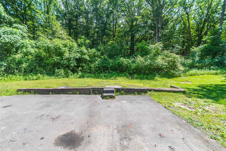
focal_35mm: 15
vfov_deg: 77.3
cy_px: 76
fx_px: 94
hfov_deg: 100.4
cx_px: 113
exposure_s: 1/200
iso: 100
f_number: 5.6
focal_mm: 10
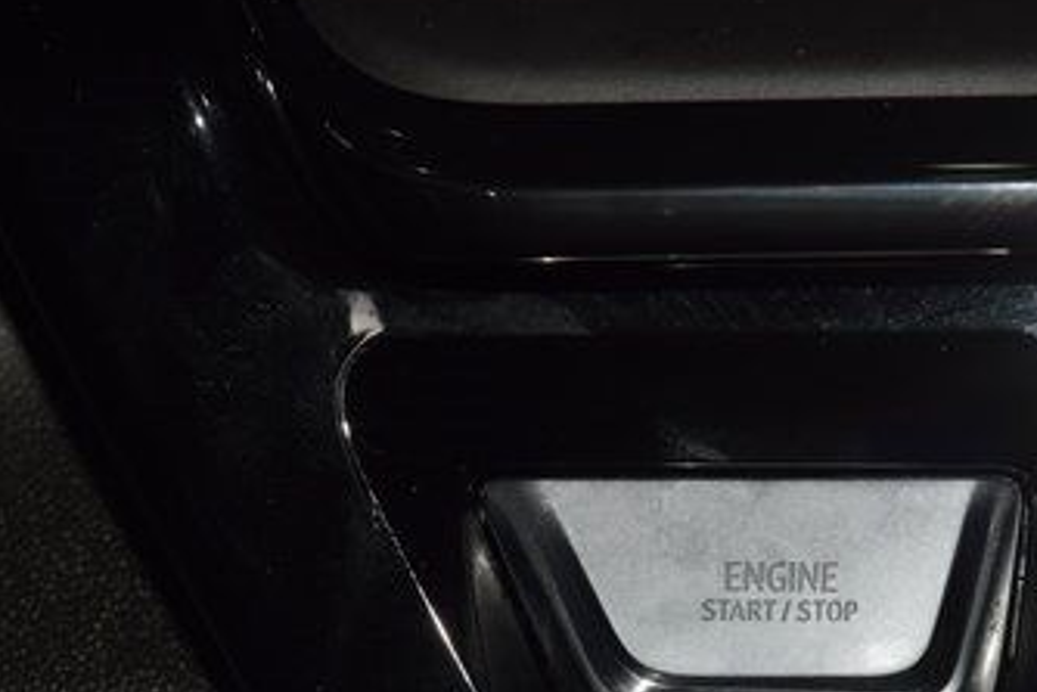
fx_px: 5792
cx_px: 739
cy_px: 616
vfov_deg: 6.8
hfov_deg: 10.2
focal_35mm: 201
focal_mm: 70
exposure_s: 1/125
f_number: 8
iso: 100
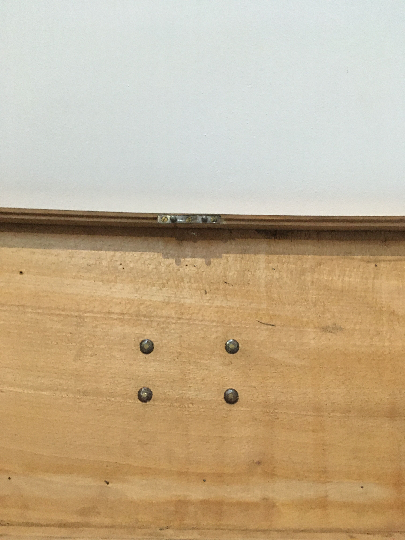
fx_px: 452
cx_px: 202
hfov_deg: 48.2
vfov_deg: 61.7
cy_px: 270
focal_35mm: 29
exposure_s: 1/25
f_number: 2.2
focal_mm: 4.15
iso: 200
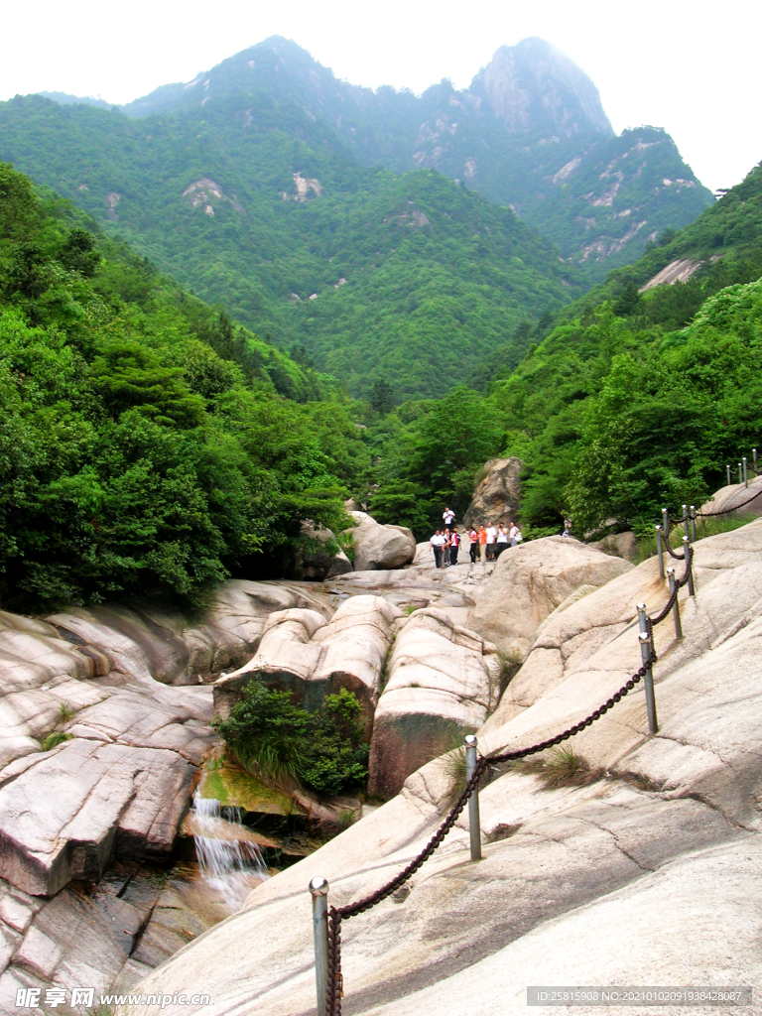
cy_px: 508
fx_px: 1233
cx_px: 381
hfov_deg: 34.3
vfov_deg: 44.8
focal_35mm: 42
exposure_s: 1/24.6
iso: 50
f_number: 5.2
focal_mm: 7
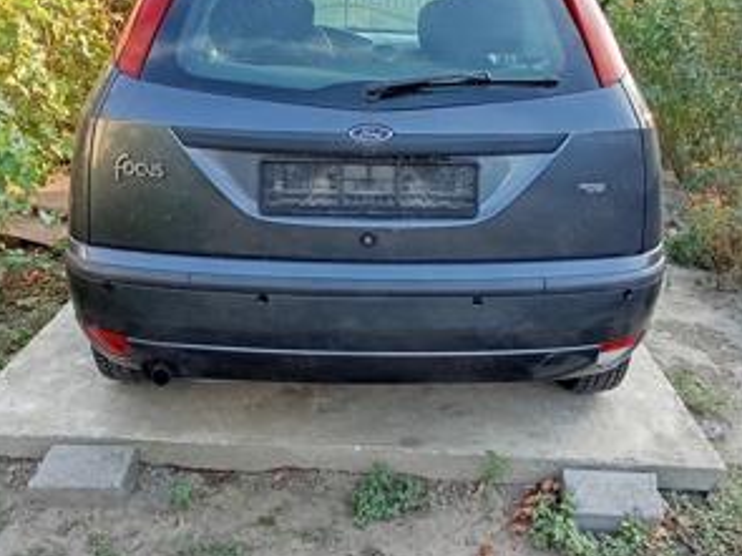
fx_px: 814
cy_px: 229
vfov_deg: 37.6
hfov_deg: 49.0
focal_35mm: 38
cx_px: 367
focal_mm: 2.78
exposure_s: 1/100
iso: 125
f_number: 2
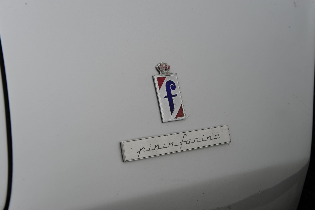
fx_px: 612
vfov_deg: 19.4
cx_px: 158
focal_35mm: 70
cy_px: 105
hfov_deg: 28.9
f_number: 10
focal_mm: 70
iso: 320
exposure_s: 1/30
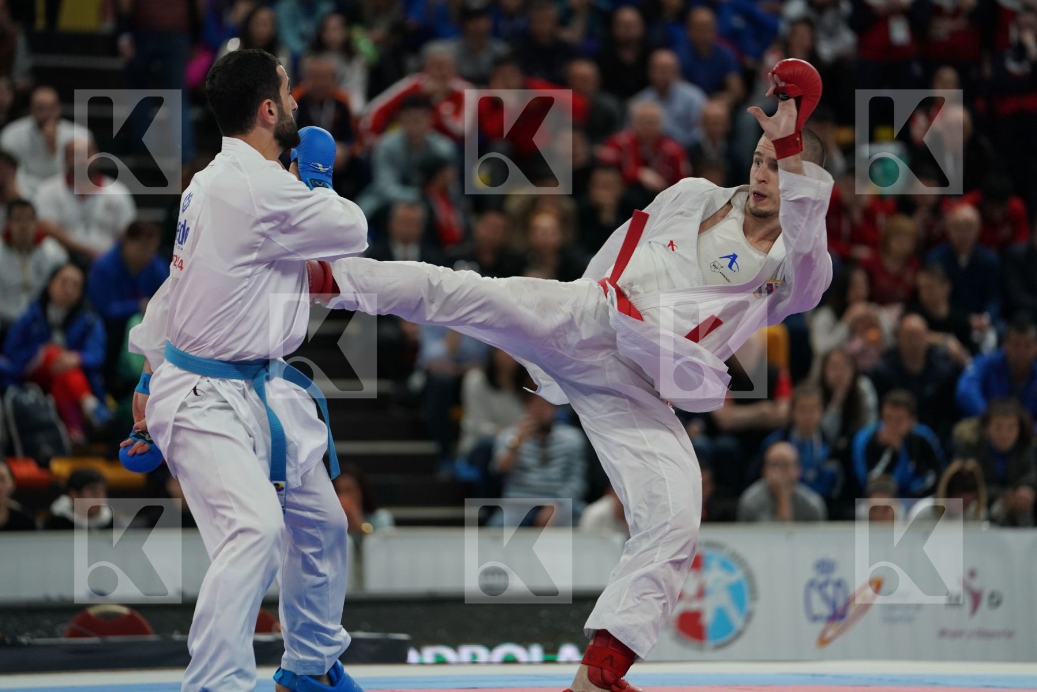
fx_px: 5761
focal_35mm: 200
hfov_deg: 10.3
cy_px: 346
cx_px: 518
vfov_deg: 6.9
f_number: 2.8
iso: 1600
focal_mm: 200
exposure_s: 1/1000
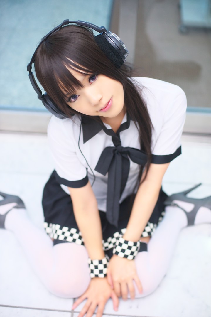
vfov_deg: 39.6
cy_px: 158
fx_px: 440
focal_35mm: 50
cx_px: 106
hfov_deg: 27.0
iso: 800
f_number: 2
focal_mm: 50
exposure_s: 1/160
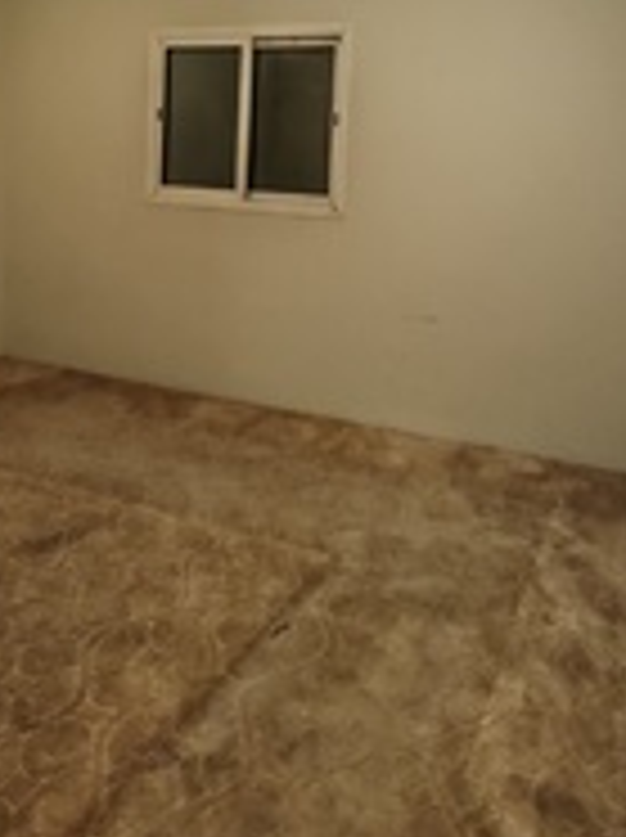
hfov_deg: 44.0
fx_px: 773
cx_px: 345
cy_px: 232
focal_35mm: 32
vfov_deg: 54.8
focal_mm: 1.82
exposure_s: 1/30
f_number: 2
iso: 400
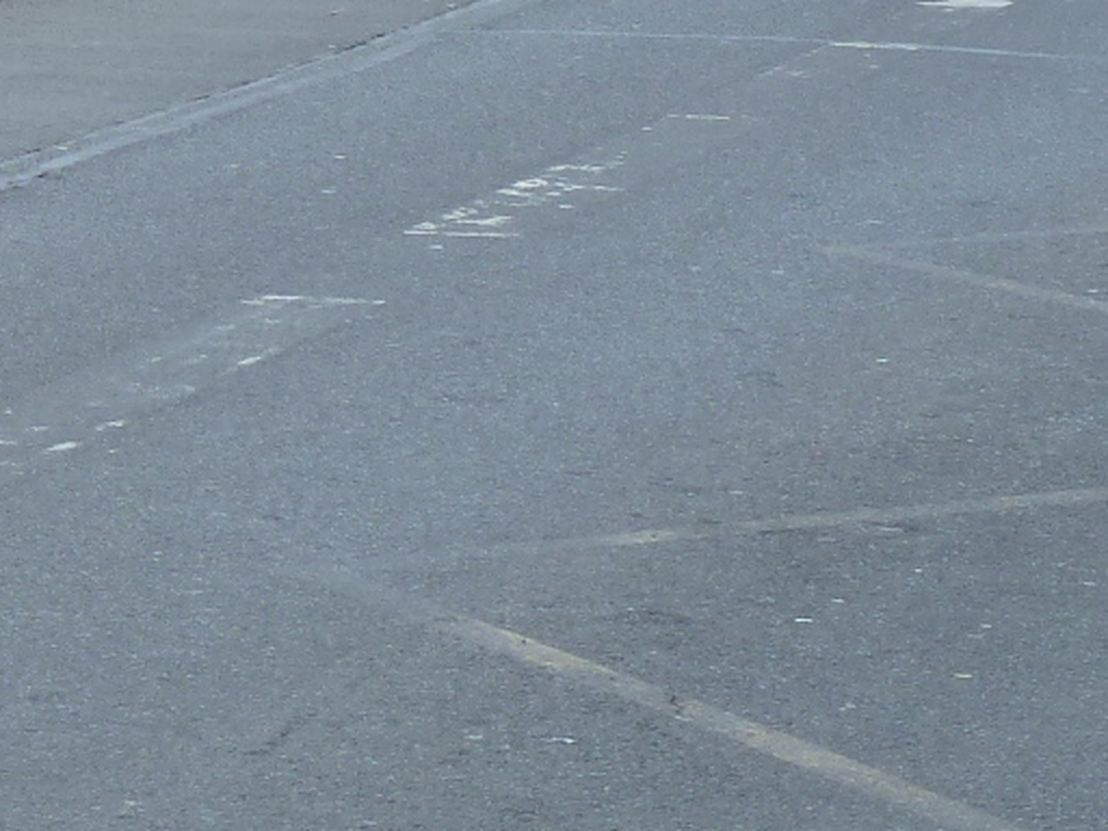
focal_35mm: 220
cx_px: -619
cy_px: -656
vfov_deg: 6.6
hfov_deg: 8.8
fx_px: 7042
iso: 80
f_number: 3.9
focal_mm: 9.1
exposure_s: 1/50
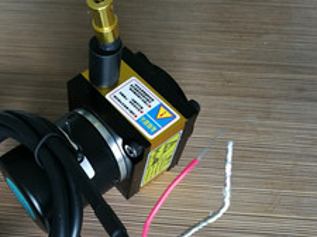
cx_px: 73
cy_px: 159
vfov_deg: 33.9
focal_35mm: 42
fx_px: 384
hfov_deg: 43.2
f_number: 2.2
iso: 200
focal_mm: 4.5
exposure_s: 1/40
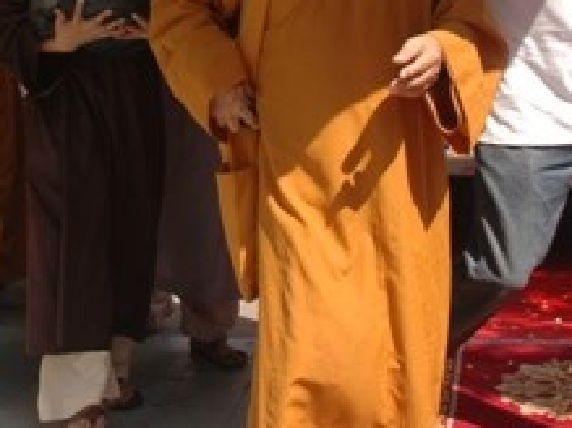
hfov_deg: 25.2
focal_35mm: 76
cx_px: 104
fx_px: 1255
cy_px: -102
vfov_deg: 18.3
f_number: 8
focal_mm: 18
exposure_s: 1/250
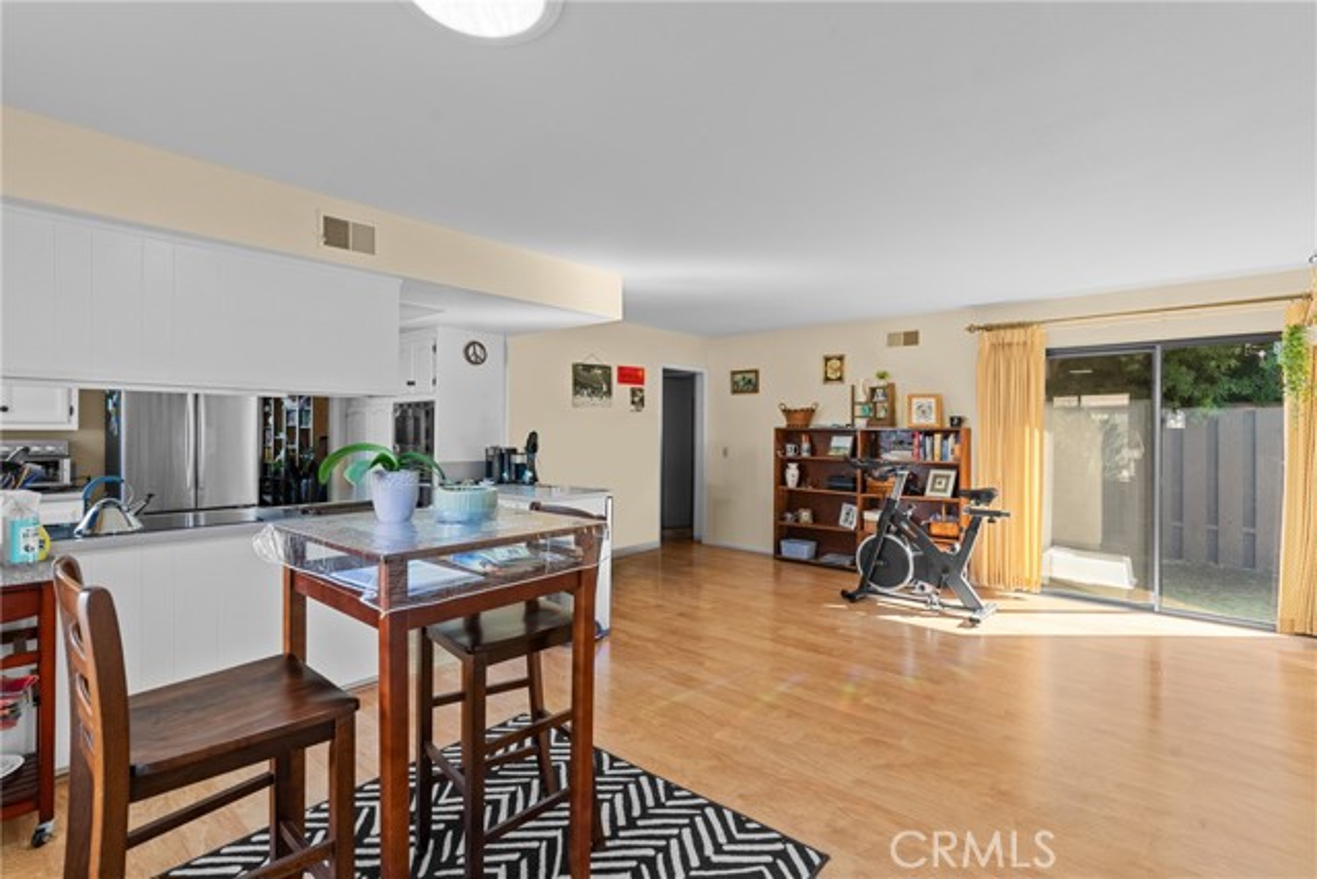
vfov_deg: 73.8
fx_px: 585
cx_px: 658
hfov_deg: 96.7
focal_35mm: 16
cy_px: 440
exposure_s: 1/20
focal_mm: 16
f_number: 8
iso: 1000
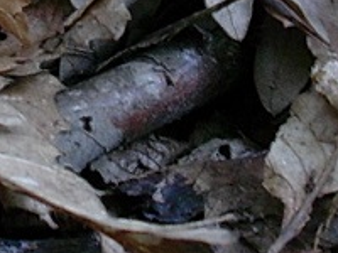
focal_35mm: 180
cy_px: -153
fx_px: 1758
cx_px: 203
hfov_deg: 11.0
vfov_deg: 8.0
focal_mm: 6.7
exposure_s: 1/10.6
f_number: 2.9
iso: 70
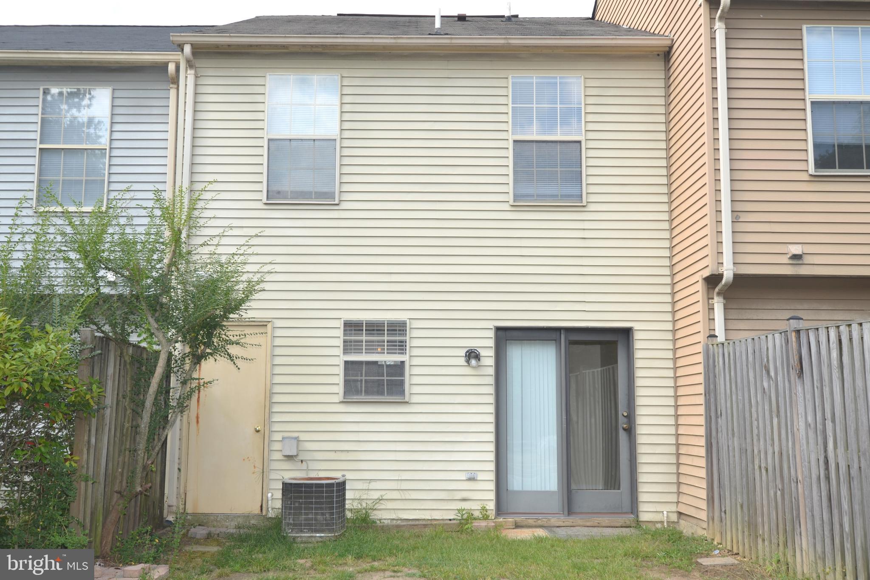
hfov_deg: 53.1
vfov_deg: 36.9
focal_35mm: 36
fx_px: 870
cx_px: 435
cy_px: 290
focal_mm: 24
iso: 100
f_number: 7.1
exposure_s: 1/200
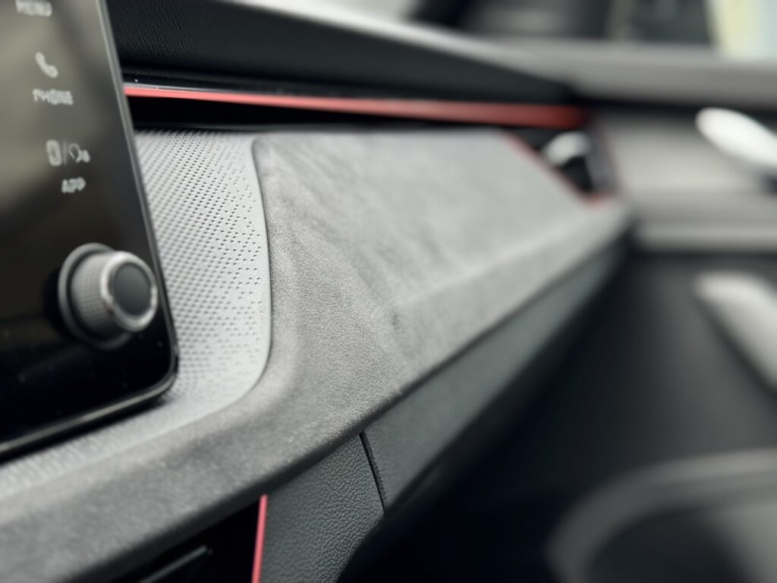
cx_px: 388
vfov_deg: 30.3
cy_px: 292
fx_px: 1077
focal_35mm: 48
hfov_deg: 39.7
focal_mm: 6.76
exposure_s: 1/287
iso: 64
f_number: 1.78
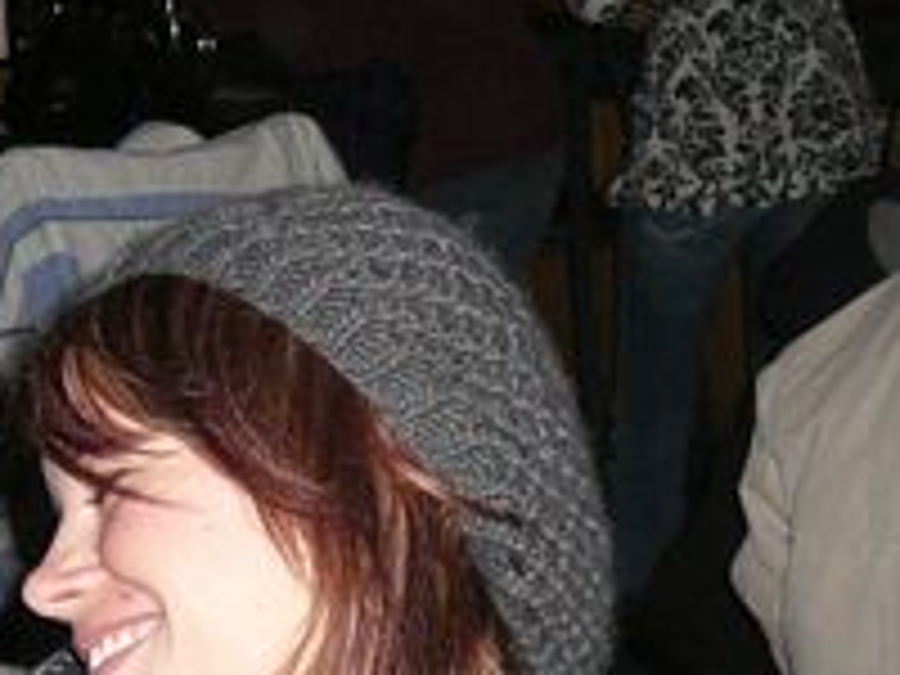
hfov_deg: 17.5
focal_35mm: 112
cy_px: 639
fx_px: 2912
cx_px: 220
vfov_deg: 13.1
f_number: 2.8
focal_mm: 5.2
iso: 200
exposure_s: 1/30
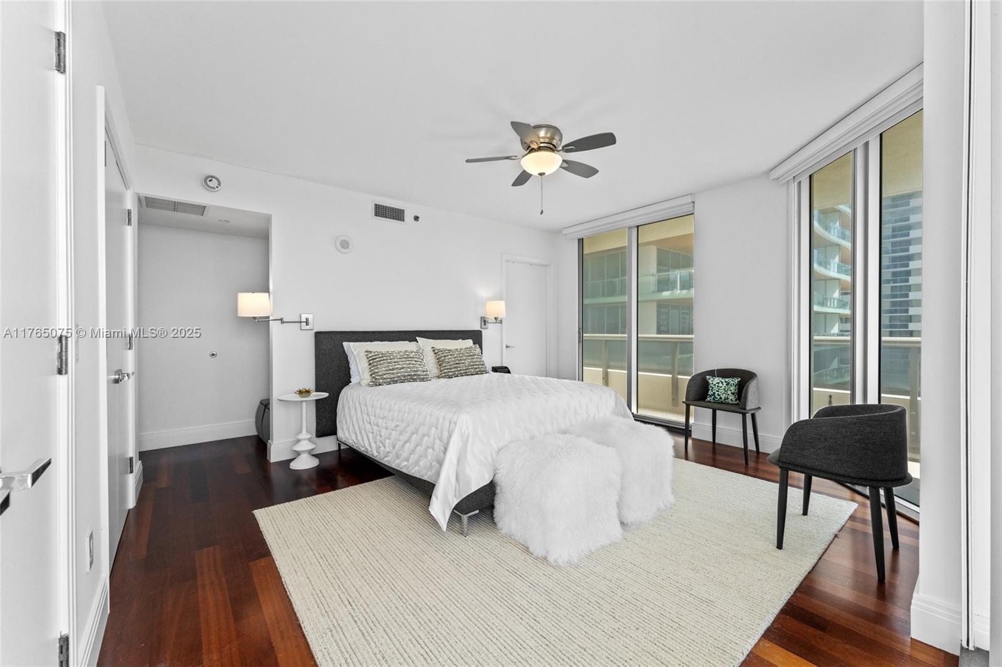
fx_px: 390
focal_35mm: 14
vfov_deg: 81.2
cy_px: 334
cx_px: 501
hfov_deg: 104.3
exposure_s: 1/200
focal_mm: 14
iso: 640
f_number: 9
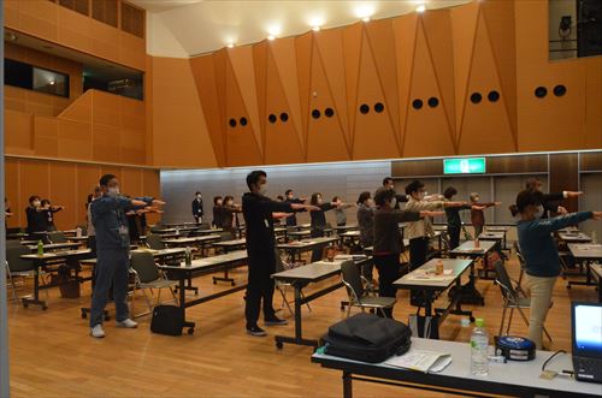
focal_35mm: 27
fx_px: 450
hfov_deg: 67.5
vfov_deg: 47.7
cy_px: 199
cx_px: 301
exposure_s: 1/30
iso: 3200
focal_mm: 18
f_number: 9
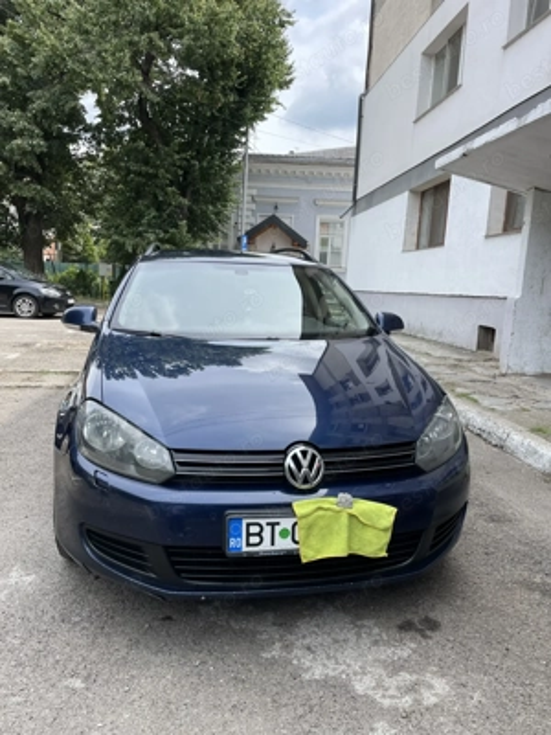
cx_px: 276
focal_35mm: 26
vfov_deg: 67.3
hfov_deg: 53.1
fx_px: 552
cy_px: 368
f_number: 1.6
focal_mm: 4.2
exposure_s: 1/1401
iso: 32
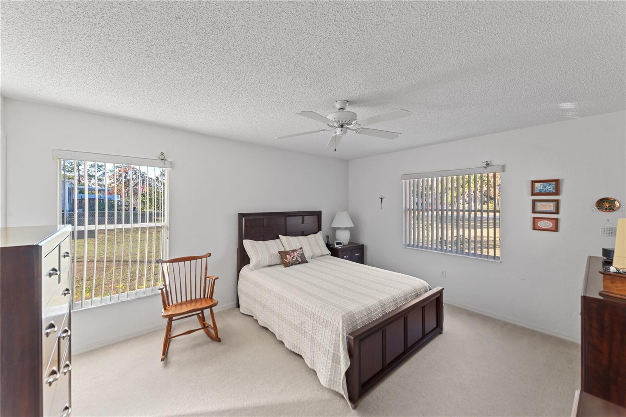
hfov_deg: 104.2
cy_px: 208
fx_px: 243
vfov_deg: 81.2
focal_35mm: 14
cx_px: 313
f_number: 8
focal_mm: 14
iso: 160
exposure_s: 1/10
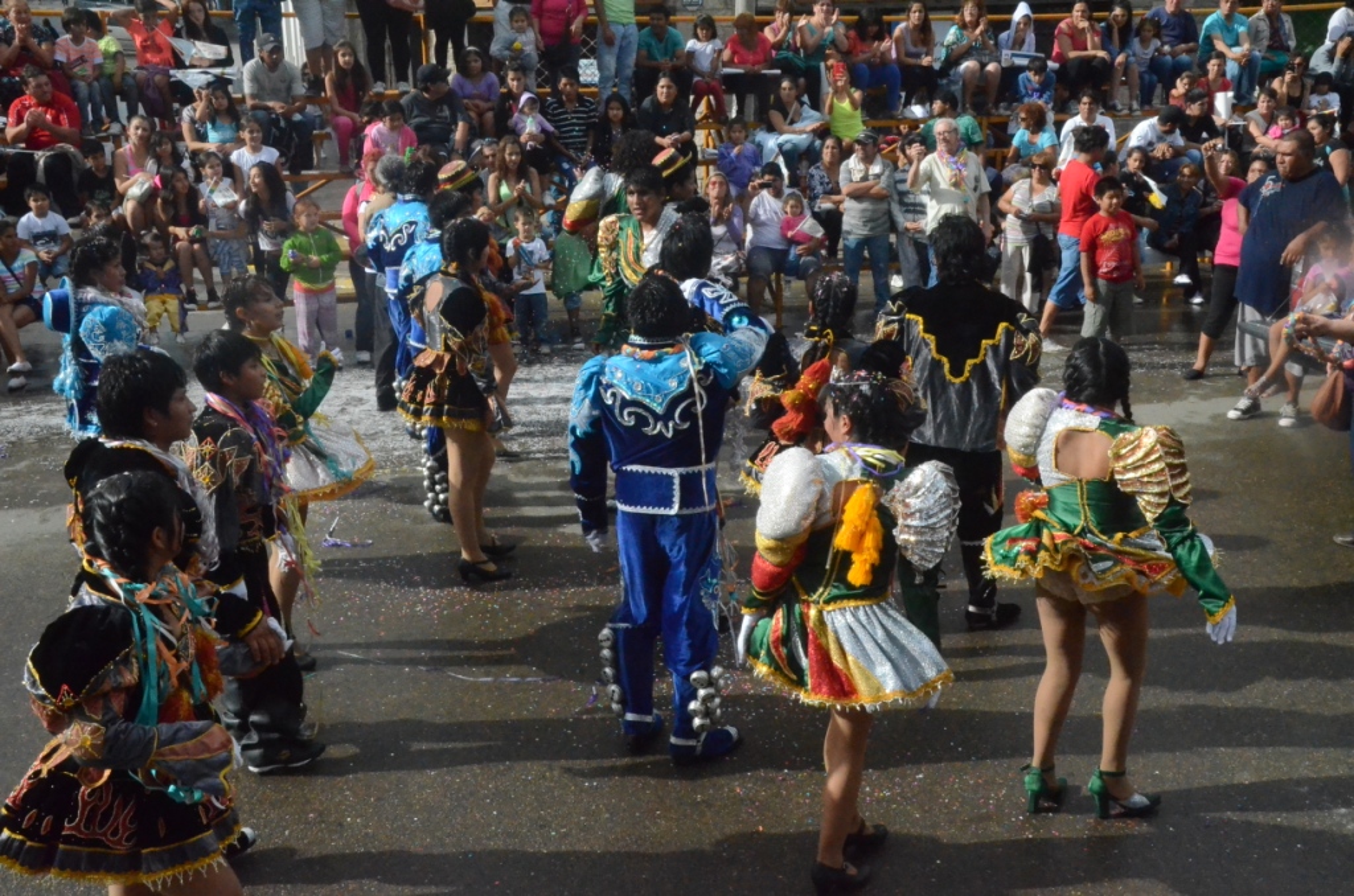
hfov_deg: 49.6
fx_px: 1464
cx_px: 677
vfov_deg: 34.1
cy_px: 448
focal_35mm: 39
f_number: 20
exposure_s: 1/1600
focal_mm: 26
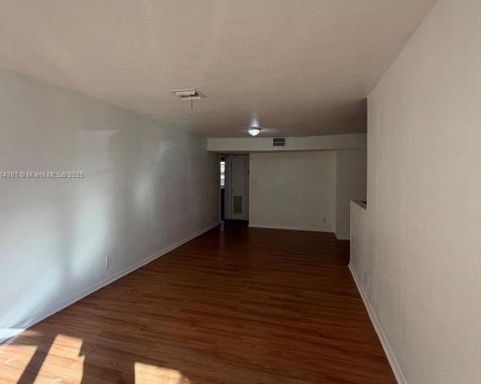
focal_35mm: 19
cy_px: 175
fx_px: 270
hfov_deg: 83.3
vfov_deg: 70.7
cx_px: 232
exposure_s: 1/121
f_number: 2.2
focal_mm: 2.22
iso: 50
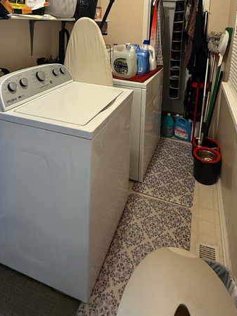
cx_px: 129
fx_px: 219
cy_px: 49
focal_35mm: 24
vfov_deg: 63.3
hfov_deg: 56.7
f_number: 2.2
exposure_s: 1/60
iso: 500
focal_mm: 2.22
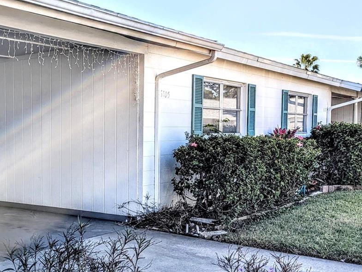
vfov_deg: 29.6
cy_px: 173
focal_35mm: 49
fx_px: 513
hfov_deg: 36.4
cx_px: 35
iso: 22
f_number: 1.68
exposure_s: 1/962
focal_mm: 6.9
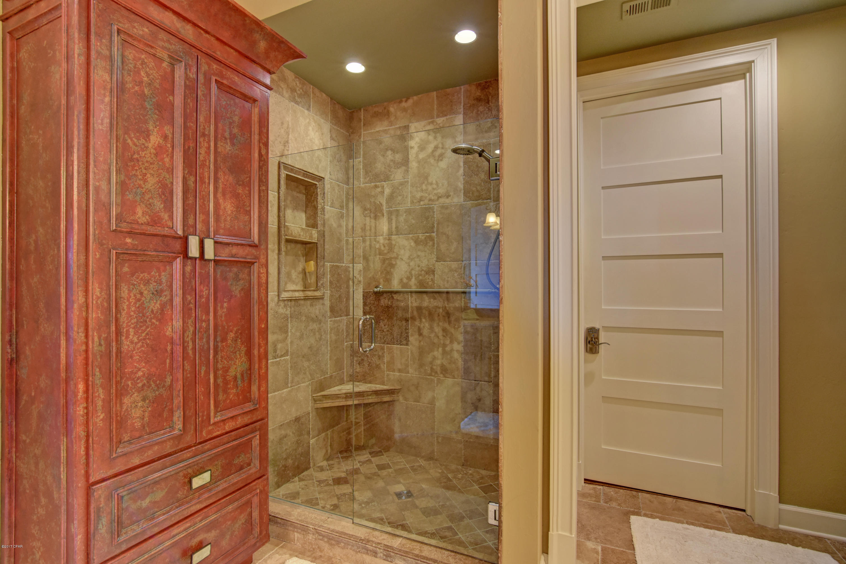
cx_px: 423
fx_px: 388
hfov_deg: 95.0
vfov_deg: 72.0
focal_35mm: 16
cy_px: 282
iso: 2000
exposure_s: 1/8
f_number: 8
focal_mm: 11
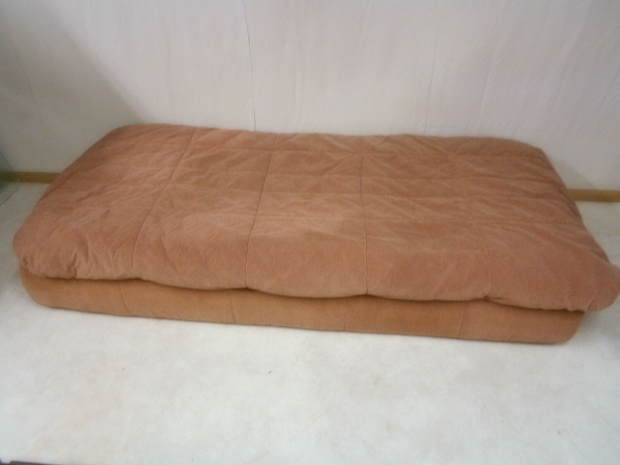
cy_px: 232
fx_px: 466
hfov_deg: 67.3
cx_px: 310
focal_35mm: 26
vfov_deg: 53.1
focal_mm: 4.6
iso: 400
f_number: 3.2
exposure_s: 1/20
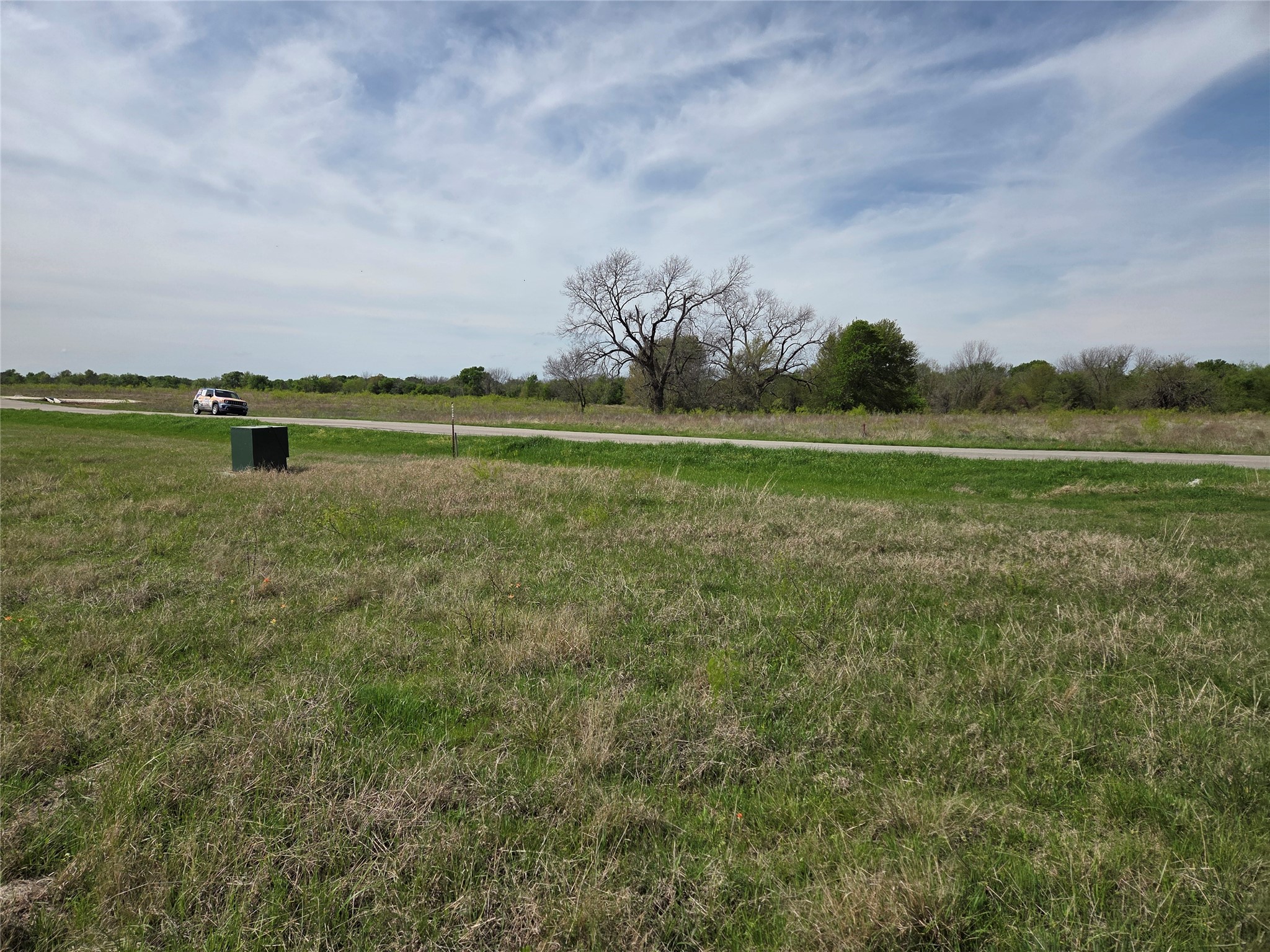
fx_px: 844
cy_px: 476
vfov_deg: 58.9
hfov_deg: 73.9
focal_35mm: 23
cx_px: 635
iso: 50
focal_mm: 5.4
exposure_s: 1/7891
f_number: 1.8
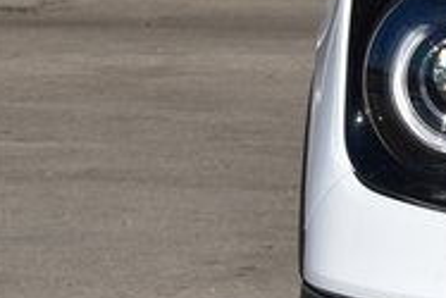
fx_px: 5588
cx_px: 1169
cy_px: 108
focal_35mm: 451
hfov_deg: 4.4
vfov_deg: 3.1
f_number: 11
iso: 250
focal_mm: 55
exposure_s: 1/500
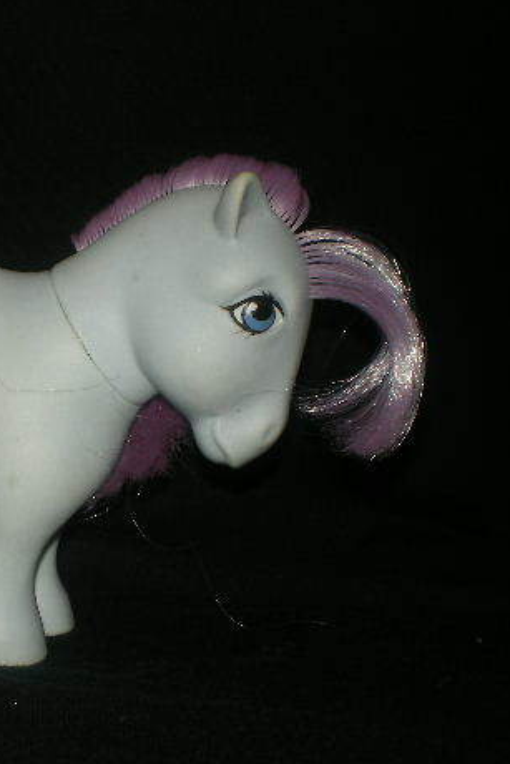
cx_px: 17
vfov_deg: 36.2
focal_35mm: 55
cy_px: 392
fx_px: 1168
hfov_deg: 23.7
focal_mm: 6.3
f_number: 4.6
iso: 64
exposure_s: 1/30
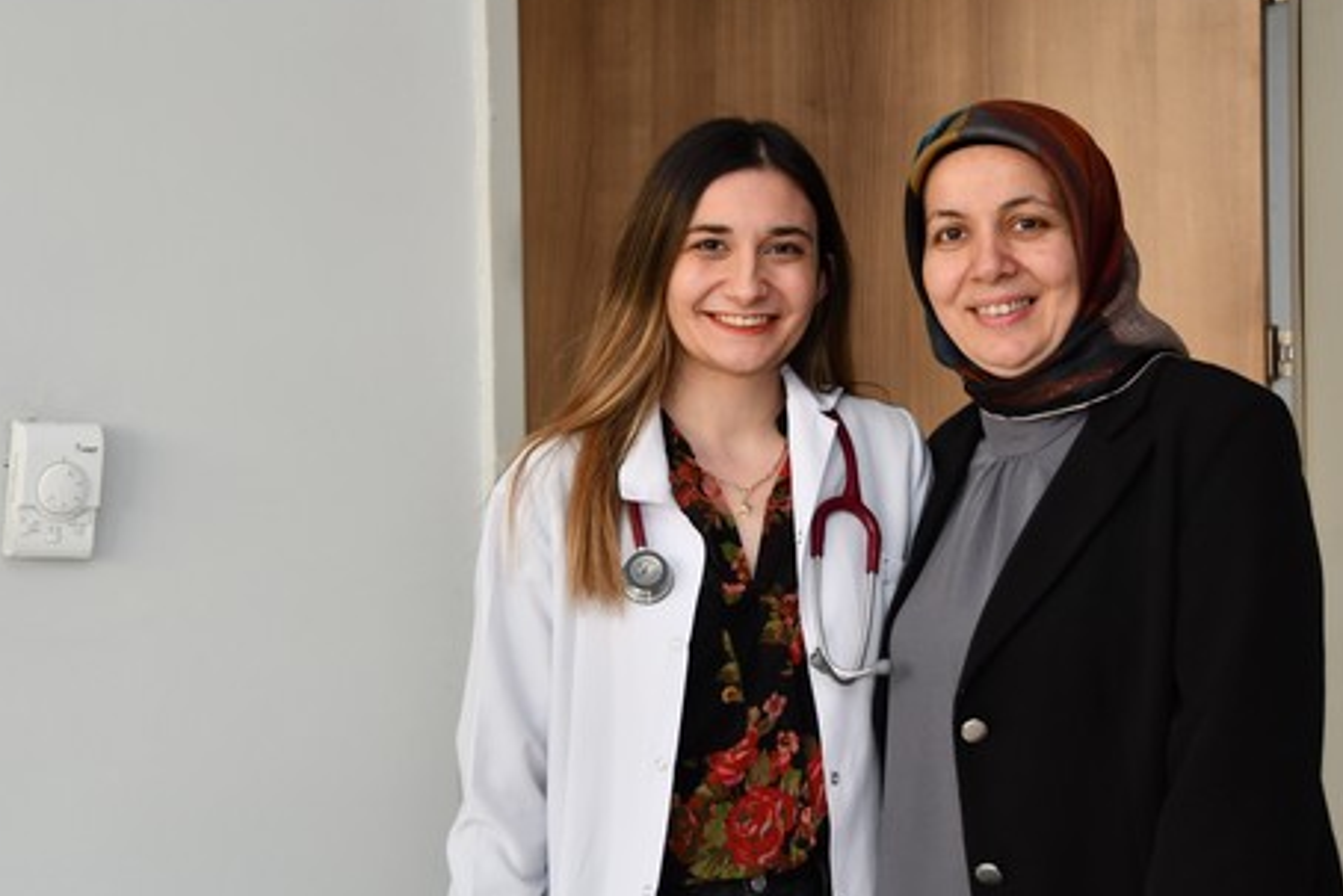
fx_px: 3470
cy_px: 333
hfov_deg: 21.9
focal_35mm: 93
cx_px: 660
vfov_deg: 14.7
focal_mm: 42
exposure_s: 1/60
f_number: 4.5
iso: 500
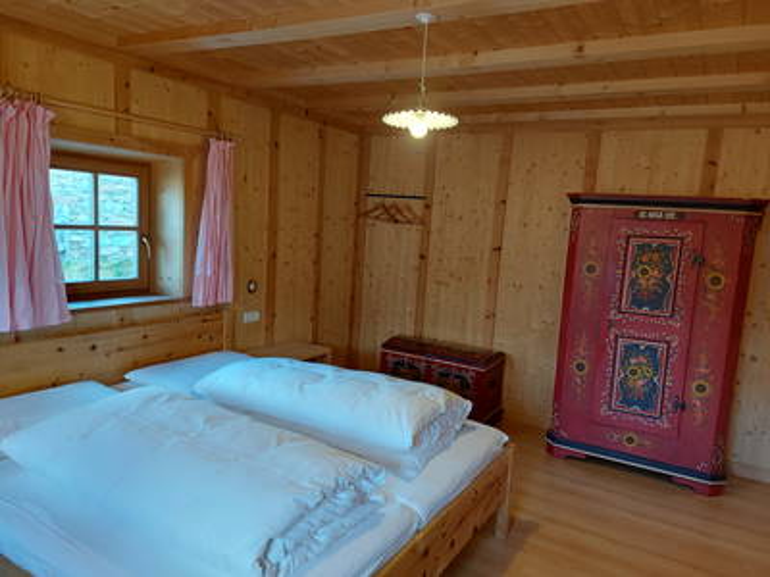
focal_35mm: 24
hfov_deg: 71.6
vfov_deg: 56.8
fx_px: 534
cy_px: 288
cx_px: 385
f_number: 1.8
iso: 160
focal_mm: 5.23
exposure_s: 1/50
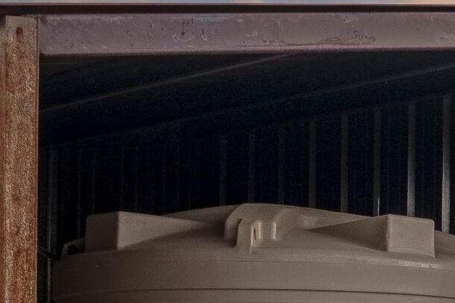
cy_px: 513
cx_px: 504
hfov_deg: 10.6
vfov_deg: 7.0
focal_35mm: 192
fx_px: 2426
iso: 320
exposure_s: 1/2000
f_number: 8
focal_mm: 26
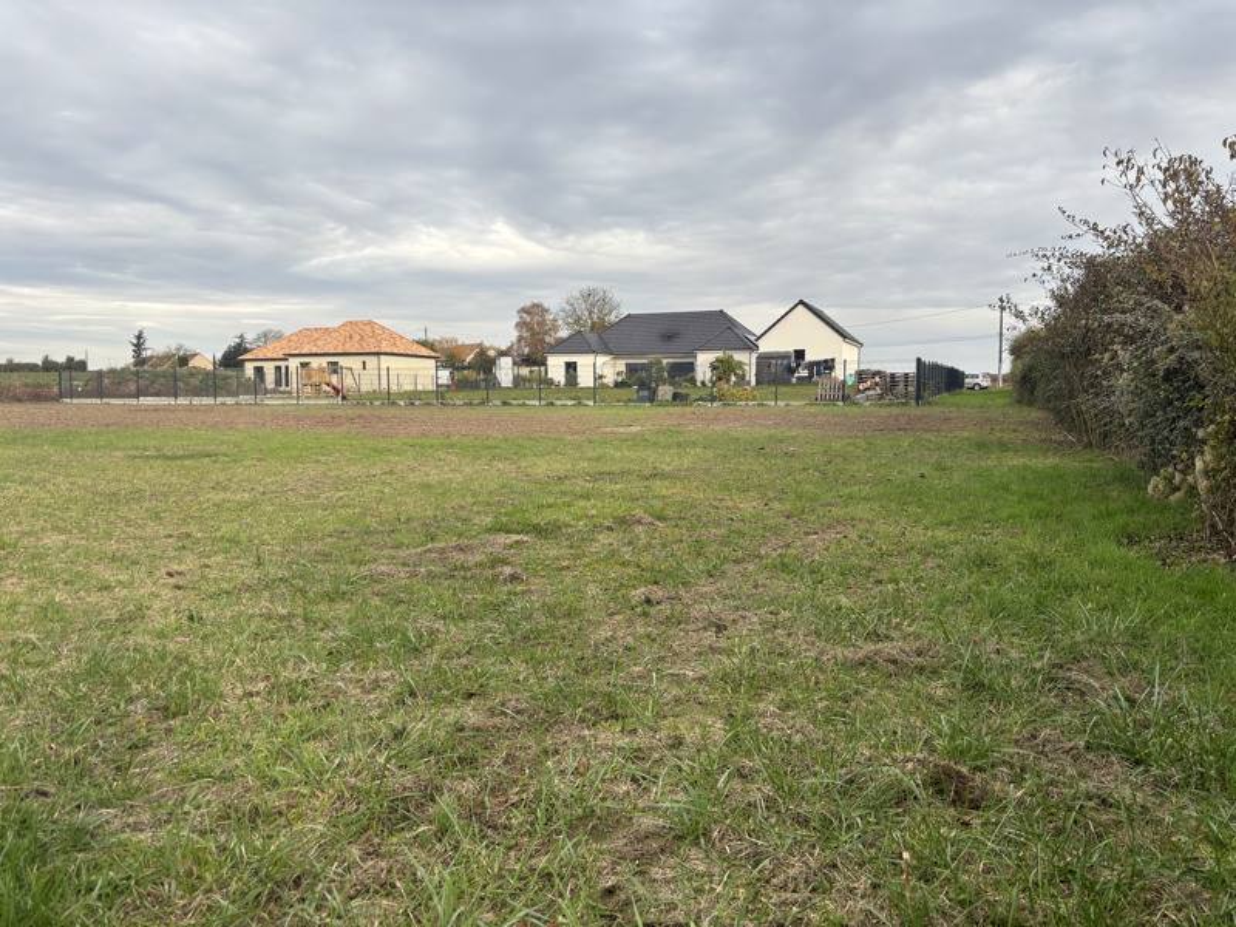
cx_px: 618
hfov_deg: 67.3
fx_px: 928
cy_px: 464
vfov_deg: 53.1
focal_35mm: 26
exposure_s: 1/662
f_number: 1.6
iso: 50
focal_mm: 5.96
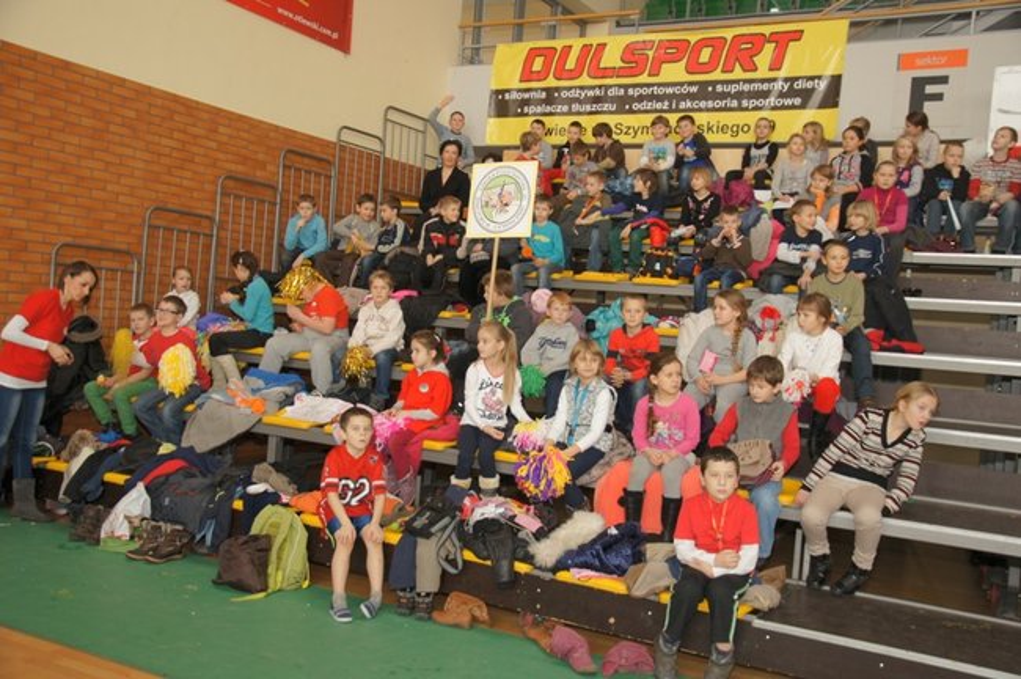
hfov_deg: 53.2
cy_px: 340
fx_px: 1020
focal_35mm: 36
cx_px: 510
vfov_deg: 36.8
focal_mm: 24
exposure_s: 1/60
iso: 400
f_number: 4
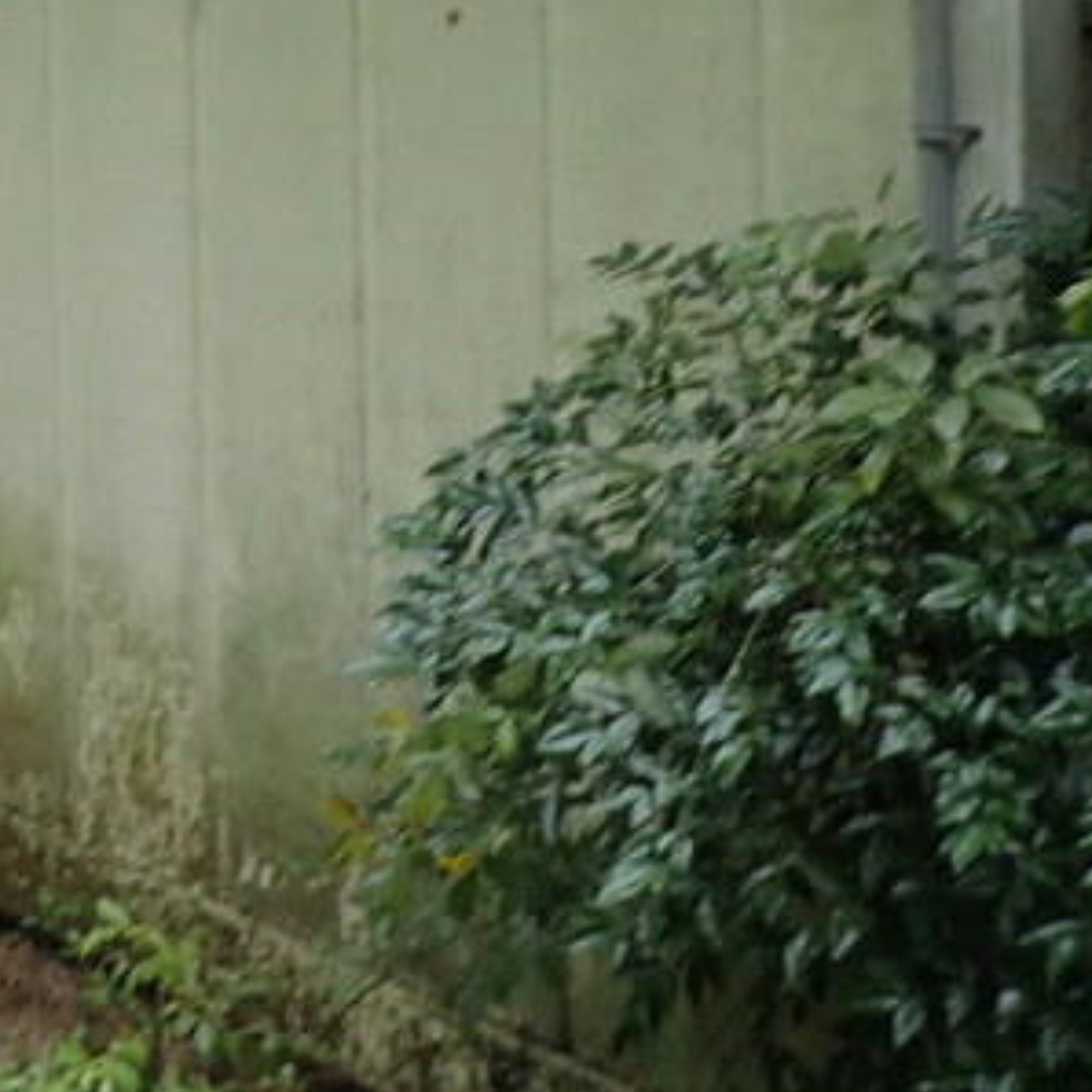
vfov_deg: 18.7
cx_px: -715
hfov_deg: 17.0
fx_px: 3176
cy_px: -132
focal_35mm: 89
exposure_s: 1/60
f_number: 2
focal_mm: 4.5
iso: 160
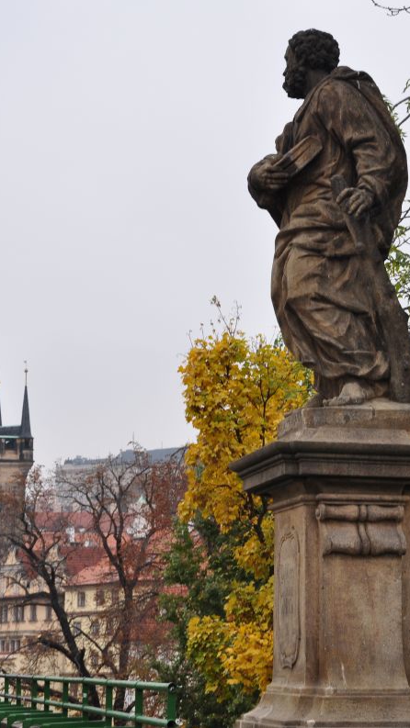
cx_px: 339
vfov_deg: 22.5
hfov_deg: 12.7
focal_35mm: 95
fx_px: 1836
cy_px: 364
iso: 200
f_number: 8
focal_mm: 40
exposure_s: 1/80
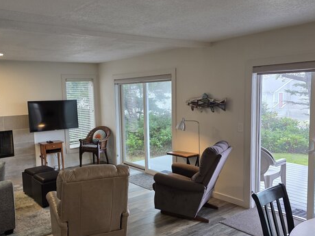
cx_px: 111
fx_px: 291
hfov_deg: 55.9
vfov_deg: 44.1
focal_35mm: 32
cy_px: 126
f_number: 1.7
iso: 125
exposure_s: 1/120
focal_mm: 6.3
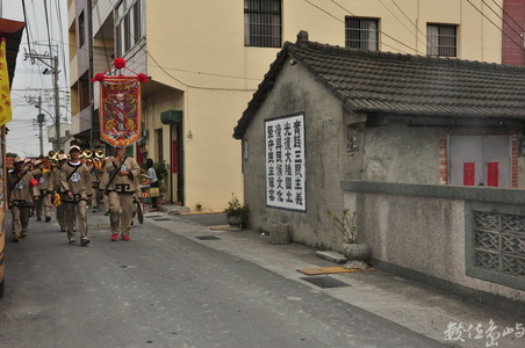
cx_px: 262
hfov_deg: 49.6
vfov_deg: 34.1
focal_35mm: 39
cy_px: 174
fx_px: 568
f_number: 14
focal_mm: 26
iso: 800
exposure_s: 1/200
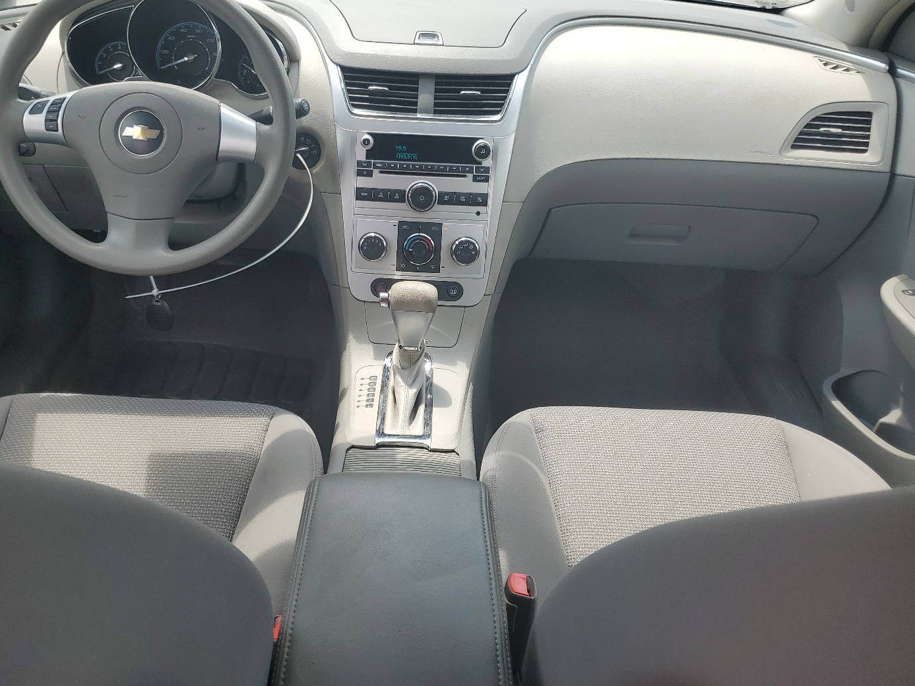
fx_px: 793
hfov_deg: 59.8
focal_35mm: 30
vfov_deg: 46.7
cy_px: 296
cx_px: 402
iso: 50
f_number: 1.5
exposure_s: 1/833
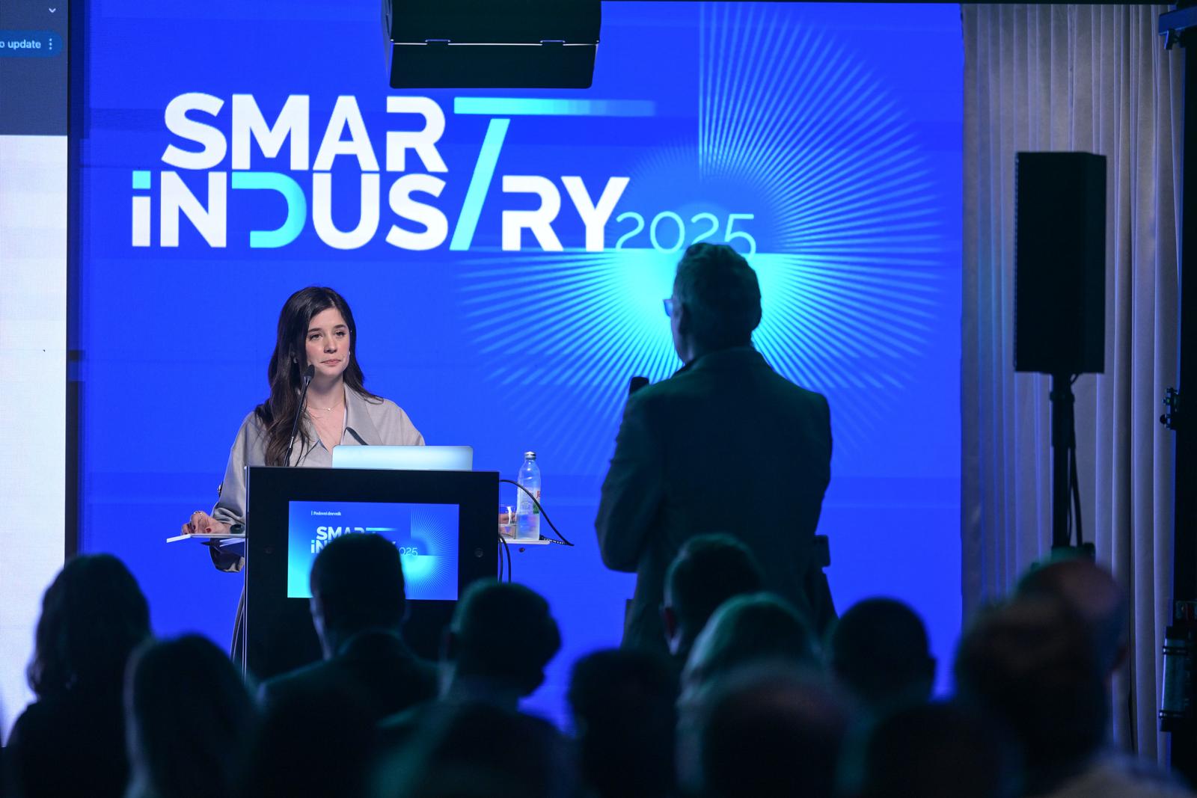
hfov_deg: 10.3
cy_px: 399
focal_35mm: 200
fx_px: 6650
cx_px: 598
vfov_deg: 6.9
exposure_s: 1/320
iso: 1600
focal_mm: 200
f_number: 2.8
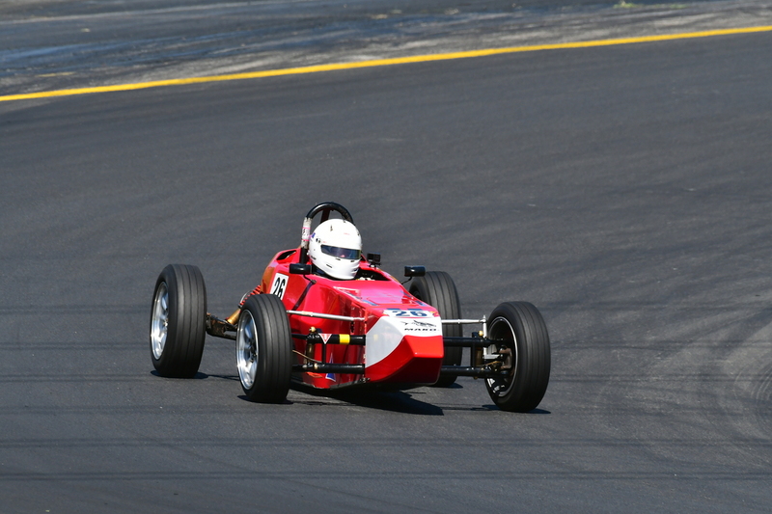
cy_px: 257
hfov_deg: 2.8
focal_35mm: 750
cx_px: 386
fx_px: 16079
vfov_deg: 1.8
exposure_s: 1/640
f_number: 10
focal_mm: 500
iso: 400
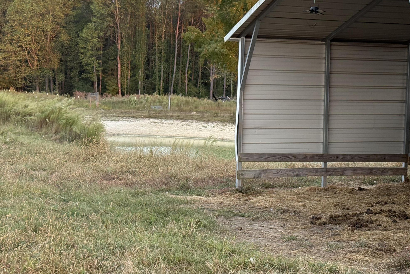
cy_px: 133
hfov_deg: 26.4
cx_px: 289
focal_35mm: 76
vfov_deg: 17.9
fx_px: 865
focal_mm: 6.76
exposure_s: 1/62
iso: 125
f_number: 1.78
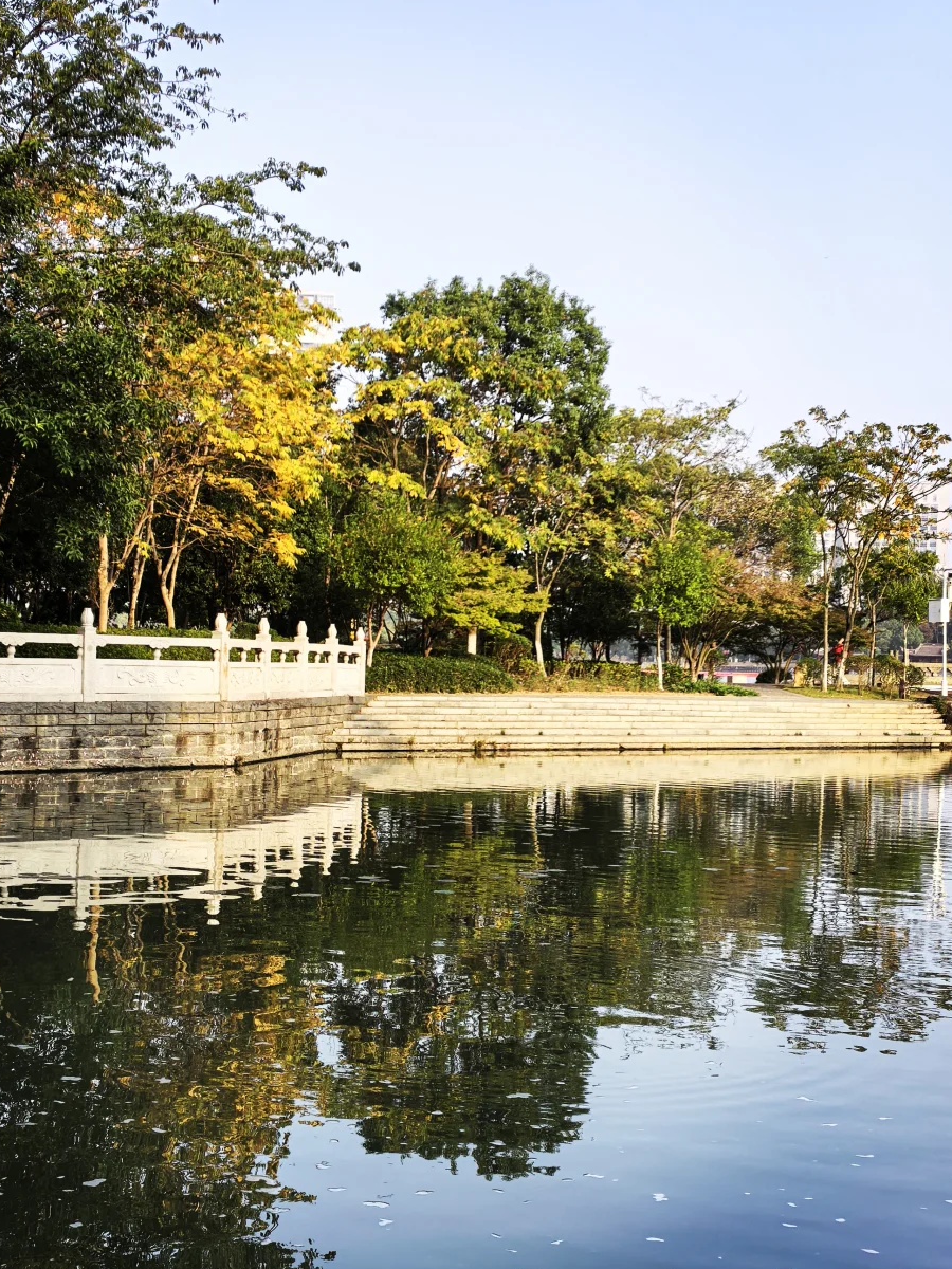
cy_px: 676
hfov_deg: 30.2
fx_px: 1760
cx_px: 386
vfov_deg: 39.6
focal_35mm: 48
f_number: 2
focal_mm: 5.75
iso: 50
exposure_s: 1/984
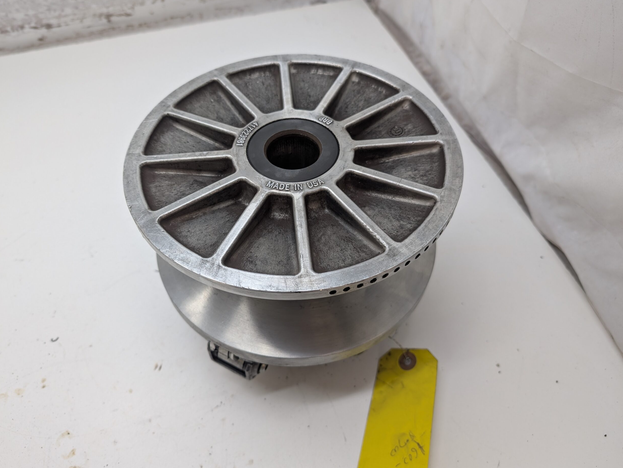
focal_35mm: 25
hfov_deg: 69.4
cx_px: 303
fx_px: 450
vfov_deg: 54.9
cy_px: 238
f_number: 1.68
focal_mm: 6.9
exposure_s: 1/91.9
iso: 88
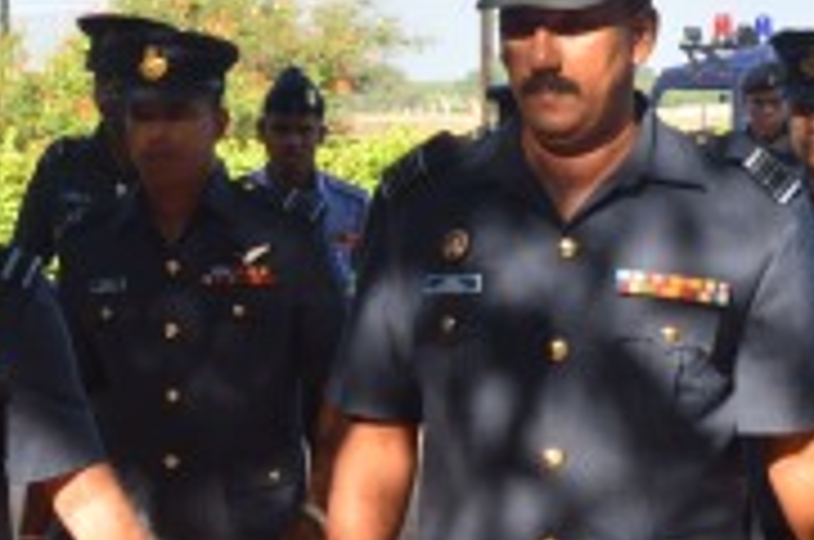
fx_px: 3589
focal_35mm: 159
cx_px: 216
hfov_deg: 12.9
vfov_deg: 8.6
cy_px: 482
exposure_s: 1/125
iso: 400
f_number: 11
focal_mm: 32
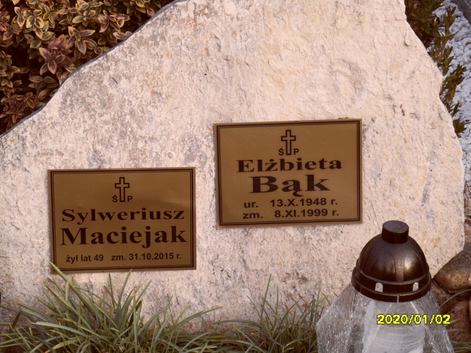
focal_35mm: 120
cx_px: 236
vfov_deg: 12.3
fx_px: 1633
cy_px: 176
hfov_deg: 16.4
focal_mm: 20
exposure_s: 1/90
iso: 100
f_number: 4.4
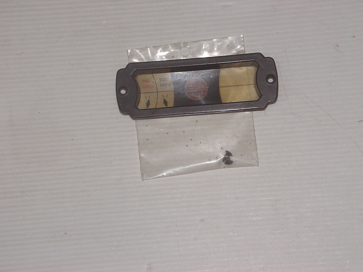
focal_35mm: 141
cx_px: 182
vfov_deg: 10.5
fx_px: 1479
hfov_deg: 14.0
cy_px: 136
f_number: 3.5
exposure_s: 1/75
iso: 200
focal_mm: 22
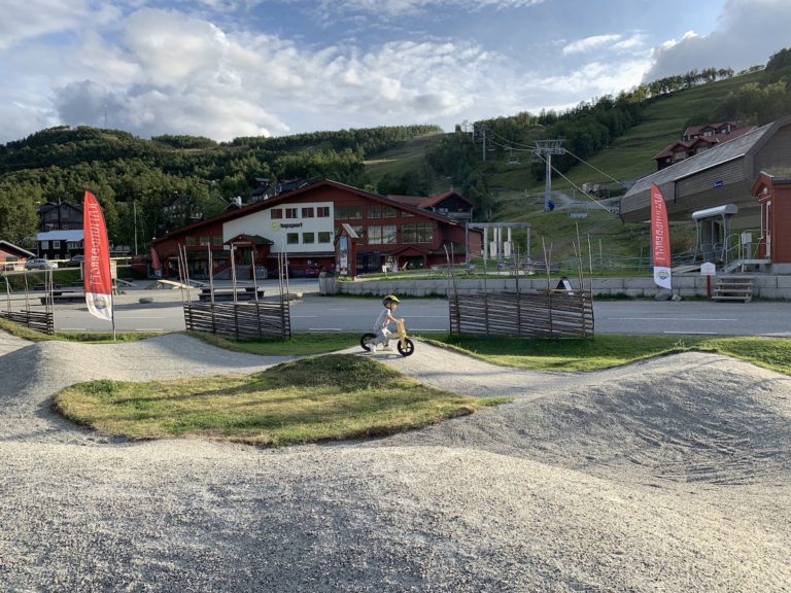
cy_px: 296
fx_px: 594
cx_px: 396
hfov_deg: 67.3
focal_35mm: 26
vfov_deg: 53.1
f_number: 1.8
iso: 25
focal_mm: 4.25
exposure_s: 1/1205
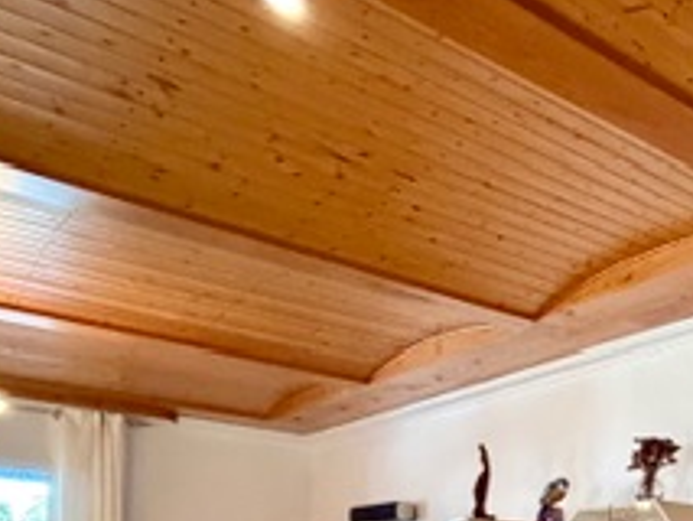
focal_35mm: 42
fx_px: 841
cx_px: 836
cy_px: 586
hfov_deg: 35.2
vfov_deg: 30.4
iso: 1000
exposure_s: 1/50
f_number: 2.2
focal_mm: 2.22
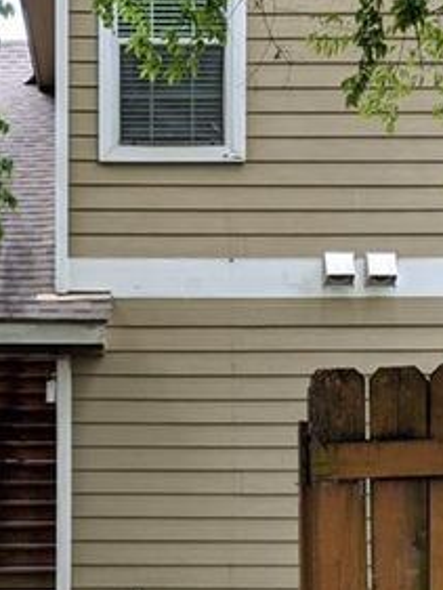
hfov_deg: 22.8
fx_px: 1091
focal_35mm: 64
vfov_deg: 29.2
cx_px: 118
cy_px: 511
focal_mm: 4.44
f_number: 1.8
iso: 50
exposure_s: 1/316
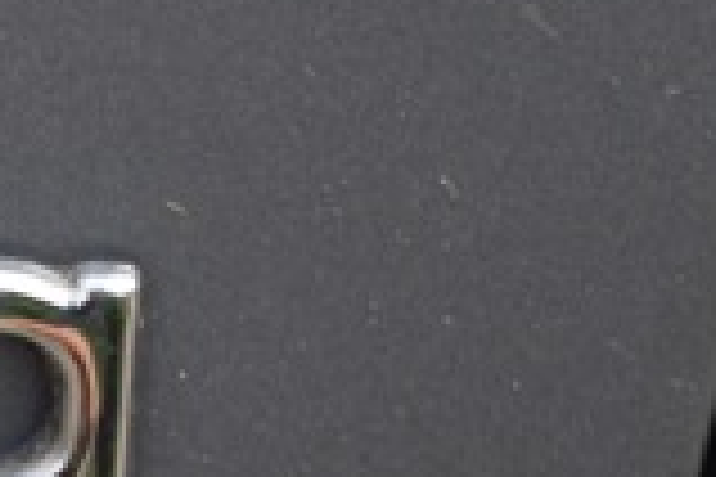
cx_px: -1292
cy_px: 425
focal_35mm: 520
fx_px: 10344
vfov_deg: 2.6
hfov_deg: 3.9
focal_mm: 55
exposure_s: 1/100
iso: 100
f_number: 5.6
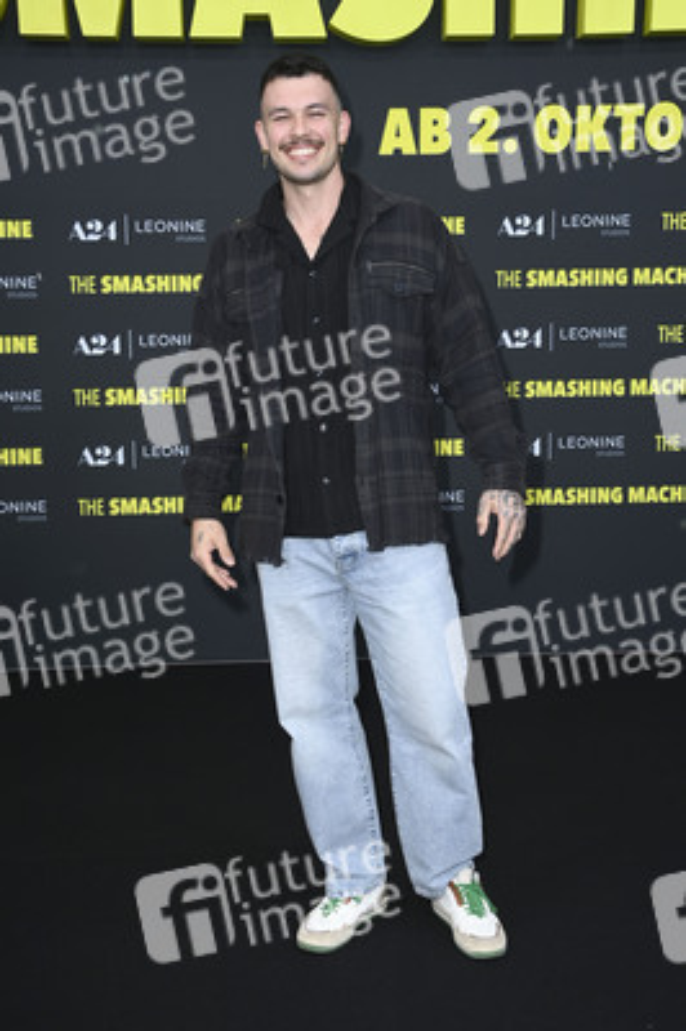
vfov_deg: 41.1
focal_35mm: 48
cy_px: 516
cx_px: 343
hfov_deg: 28.0
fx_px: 1374
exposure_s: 1/250
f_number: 5.6
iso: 640
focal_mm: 48
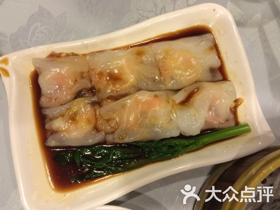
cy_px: 107
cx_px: 139
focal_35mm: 30
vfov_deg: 46.8
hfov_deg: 60.0
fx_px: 243
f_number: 2.2
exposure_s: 1/33
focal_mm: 4.15
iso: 125
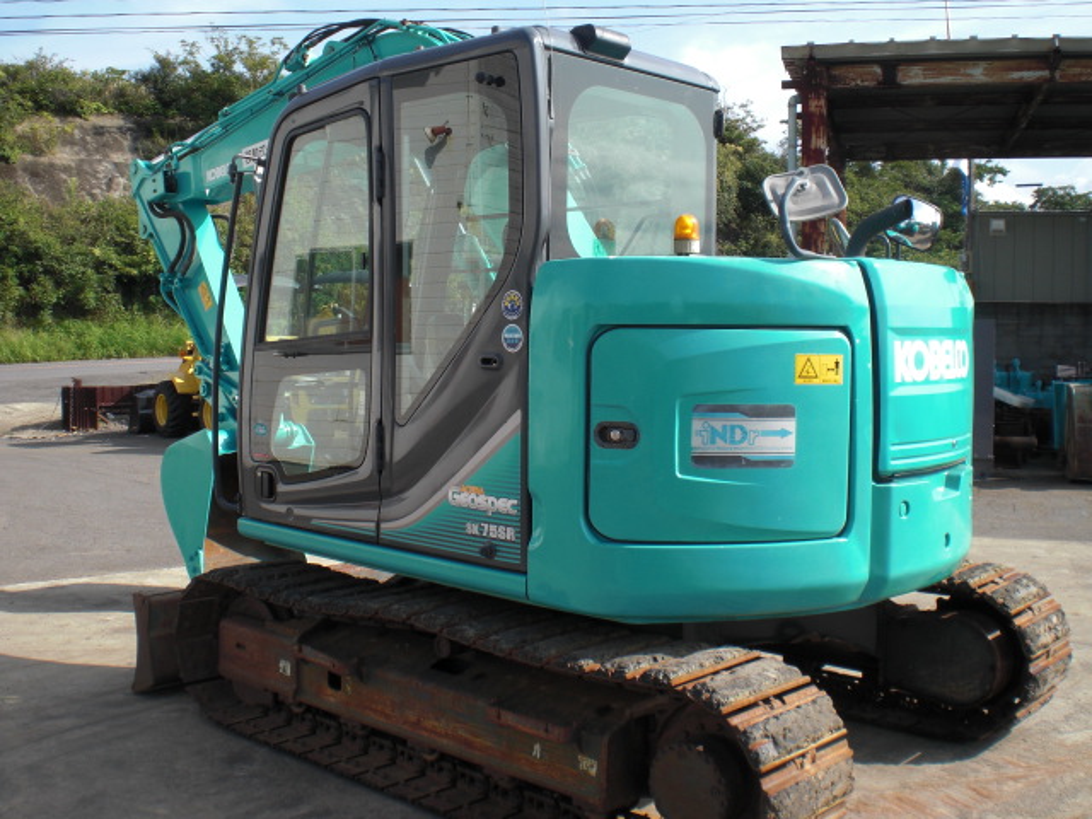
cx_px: 546
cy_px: 410
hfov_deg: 49.0
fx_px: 1199
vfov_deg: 37.7
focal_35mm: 38
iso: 64
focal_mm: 6.3
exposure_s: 1/200
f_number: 5.6
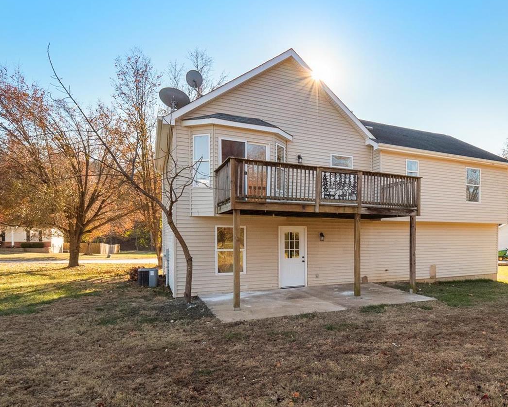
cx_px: 381
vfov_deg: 60.4
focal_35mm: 23
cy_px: 245
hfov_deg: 67.9
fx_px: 346
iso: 400
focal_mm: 8
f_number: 8
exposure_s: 1/250
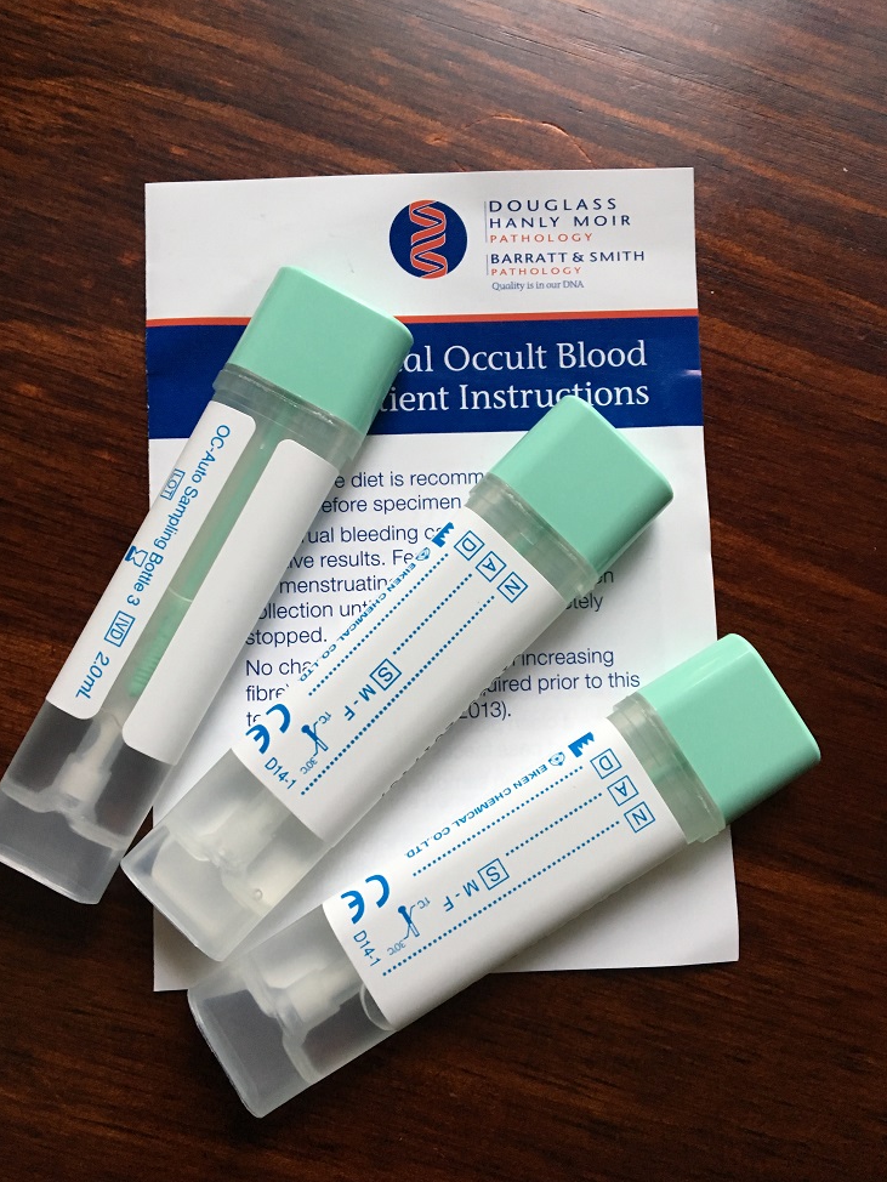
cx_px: 434
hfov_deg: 46.8
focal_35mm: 30
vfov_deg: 59.9
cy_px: 599
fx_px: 1025
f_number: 2.2
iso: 160
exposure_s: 1/33
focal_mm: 4.15
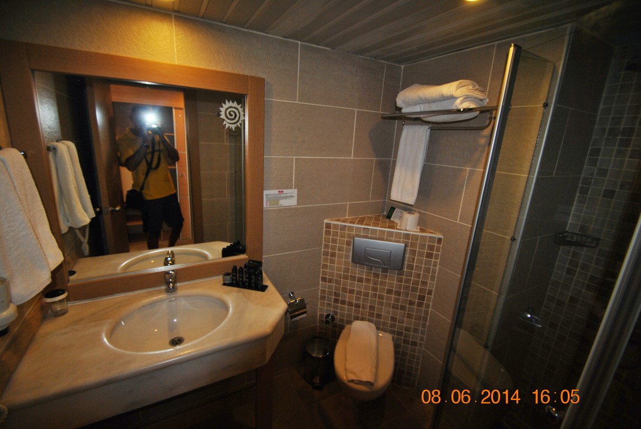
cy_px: 214
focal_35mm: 15
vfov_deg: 77.5
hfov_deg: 100.3
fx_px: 267
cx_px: 320
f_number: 3.5
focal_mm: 10
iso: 200
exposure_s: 1/60
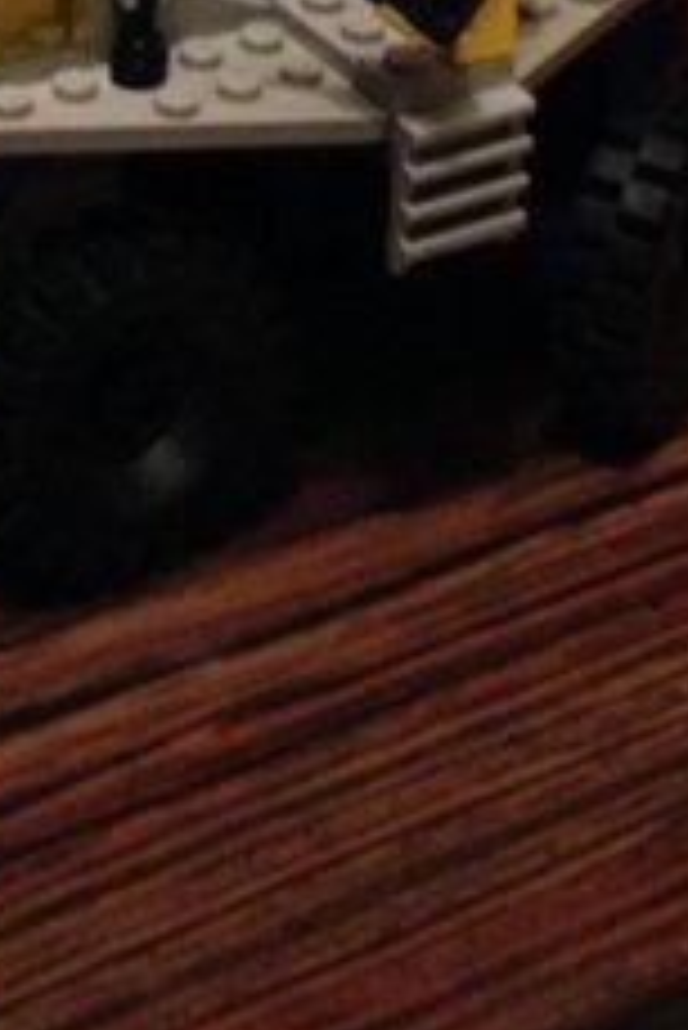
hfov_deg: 14.1
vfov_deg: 20.3
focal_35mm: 96
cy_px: -81
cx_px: 4
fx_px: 2748
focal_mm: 4.12
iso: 800
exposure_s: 1/15
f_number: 2.4
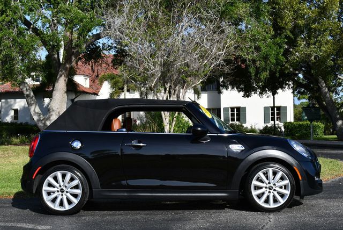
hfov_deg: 34.5
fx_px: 553
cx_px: 172
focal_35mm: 58
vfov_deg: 23.4
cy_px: 115
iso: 100
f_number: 8
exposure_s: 1/250
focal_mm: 29
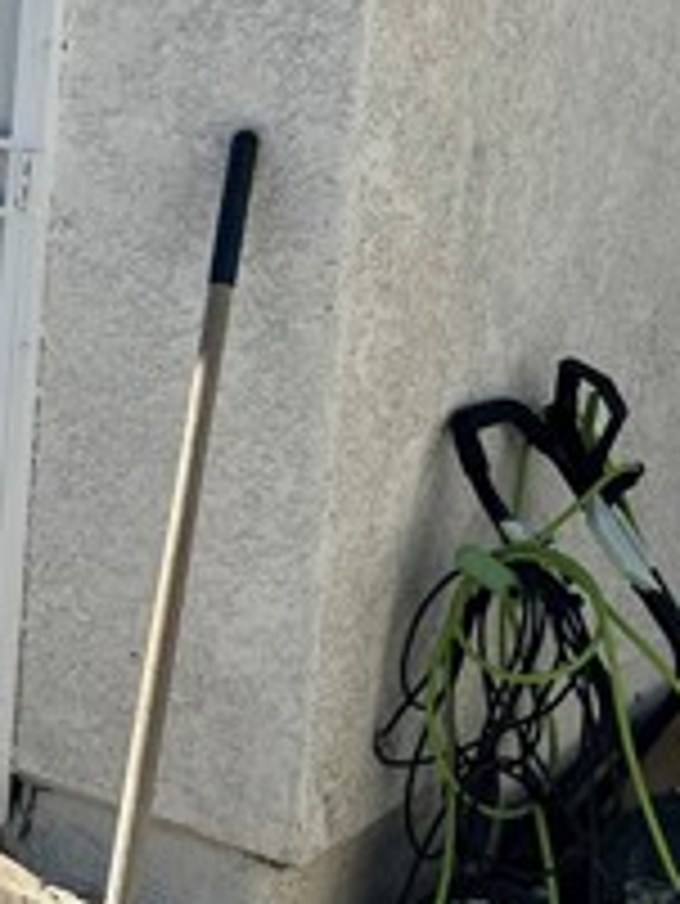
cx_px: -518
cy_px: 135
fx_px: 2329
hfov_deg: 14.7
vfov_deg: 21.6
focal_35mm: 89
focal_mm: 3.99
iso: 32
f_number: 1.8
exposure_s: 1/2558
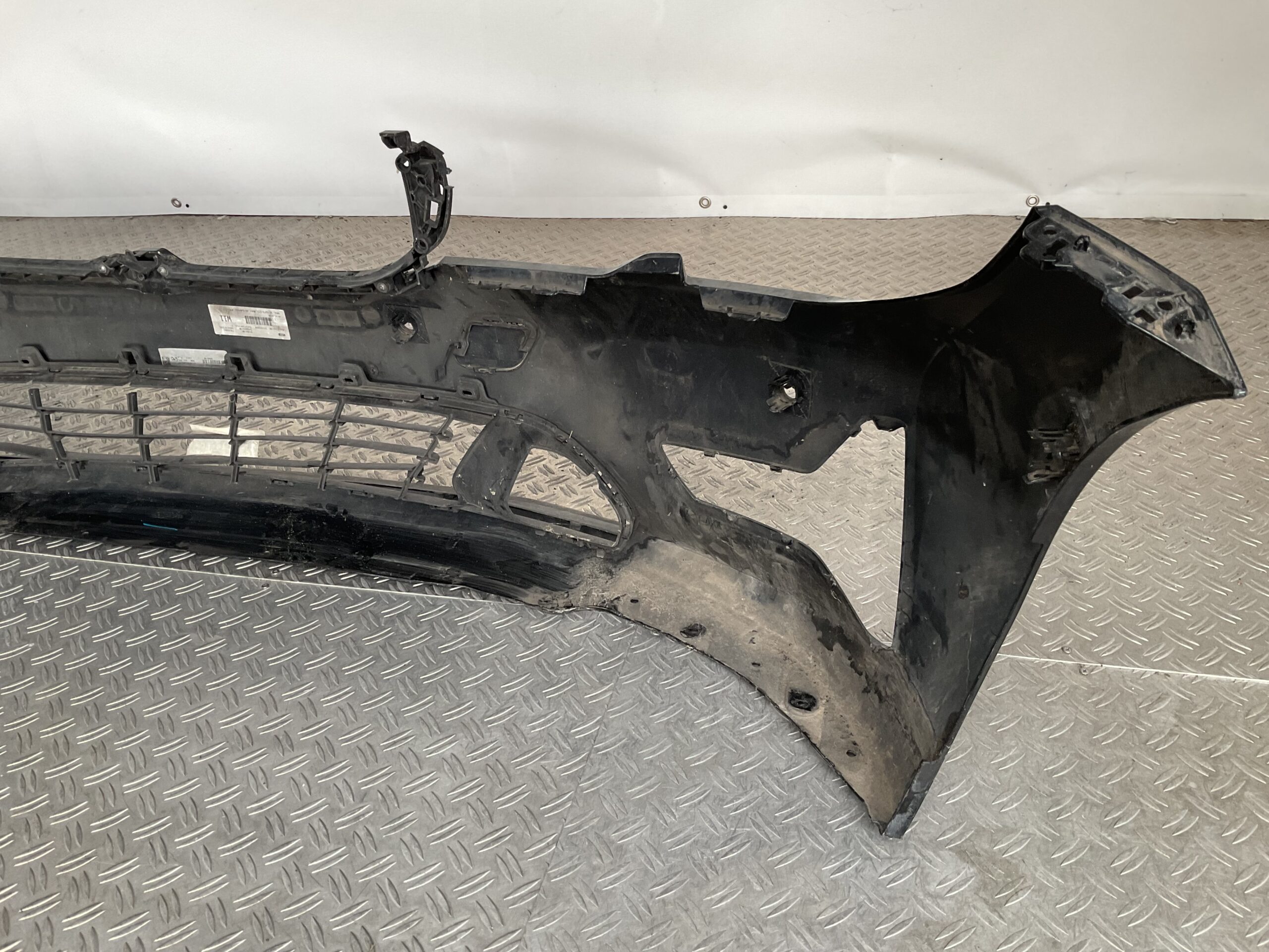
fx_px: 1063
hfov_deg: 61.7
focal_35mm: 29
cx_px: 634
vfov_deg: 48.2
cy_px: 476
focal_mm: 3
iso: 50
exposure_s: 1/100
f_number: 1.8
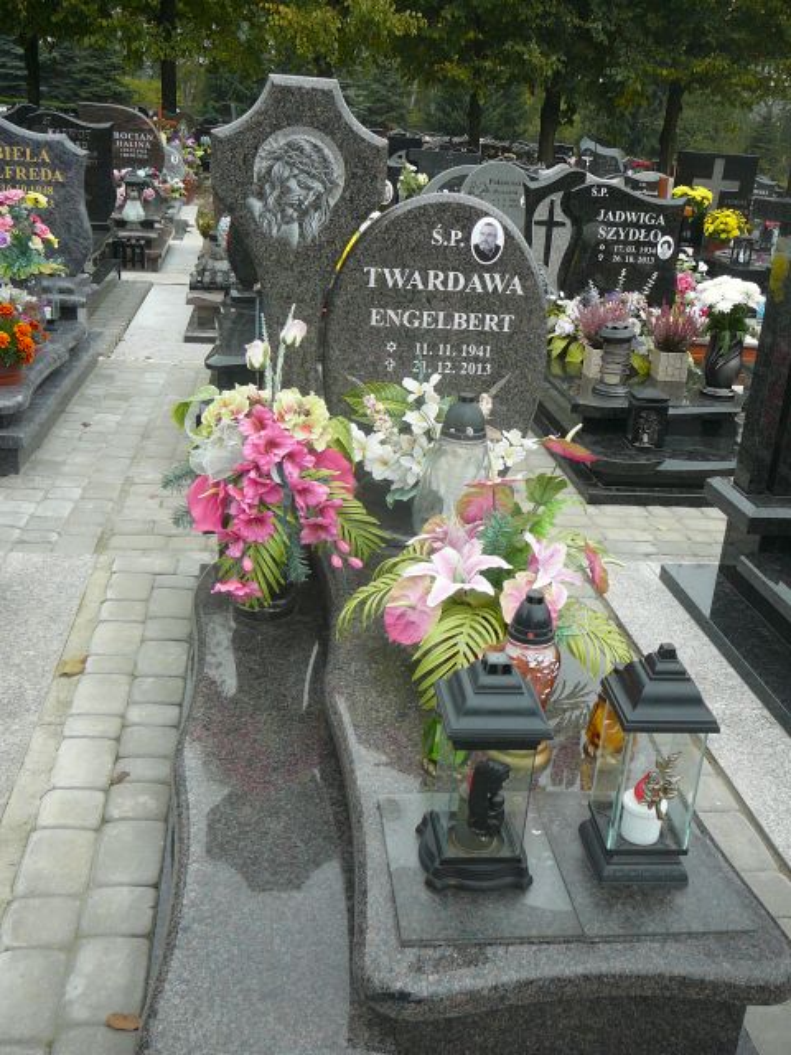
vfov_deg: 52.6
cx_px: 396
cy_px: 528
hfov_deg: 40.7
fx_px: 1066
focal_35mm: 35
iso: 80
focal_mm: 5.2
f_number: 2.8
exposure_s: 1/80
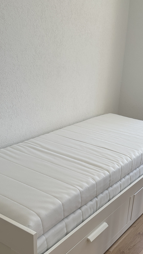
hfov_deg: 28.3
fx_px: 283
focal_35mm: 42
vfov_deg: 47.3
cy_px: 176
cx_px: 78
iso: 80
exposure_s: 1/311
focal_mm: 6.86
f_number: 1.78
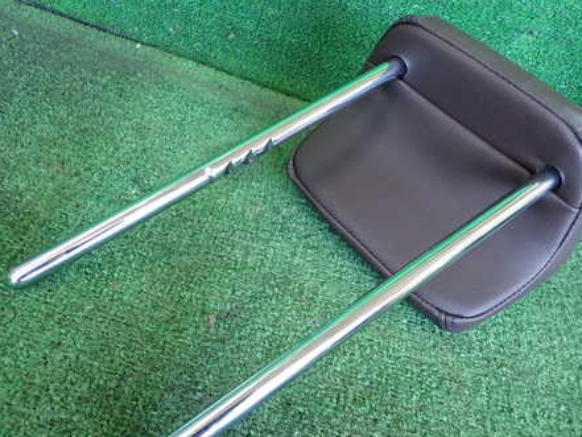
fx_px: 572
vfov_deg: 41.8
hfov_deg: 53.9
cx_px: 288
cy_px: 242
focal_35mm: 34
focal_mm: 4.5
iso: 400
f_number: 2
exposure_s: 1/125
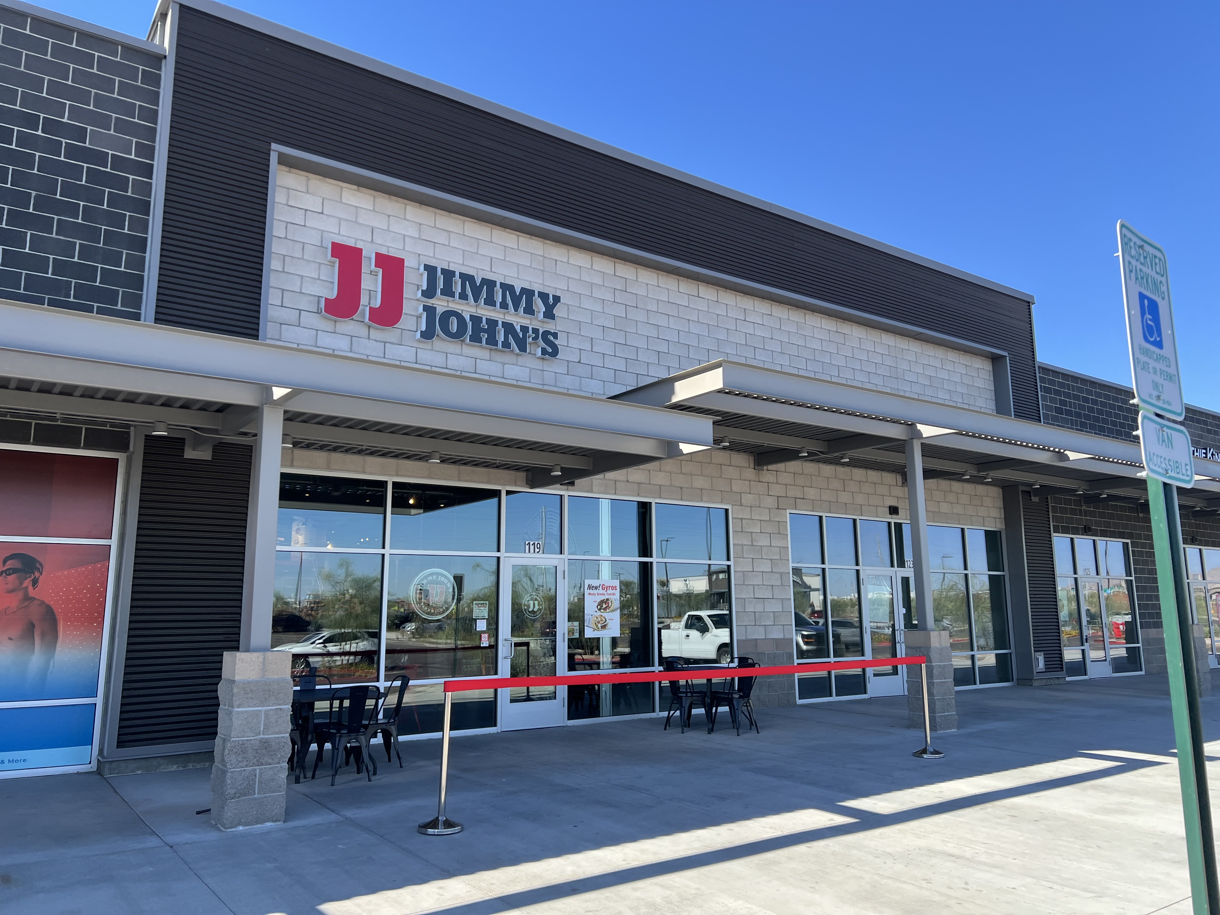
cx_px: 610
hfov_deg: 67.3
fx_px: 916
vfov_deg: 53.1
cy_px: 458
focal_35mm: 26
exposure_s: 1/1326
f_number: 1.5
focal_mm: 5.7
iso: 50
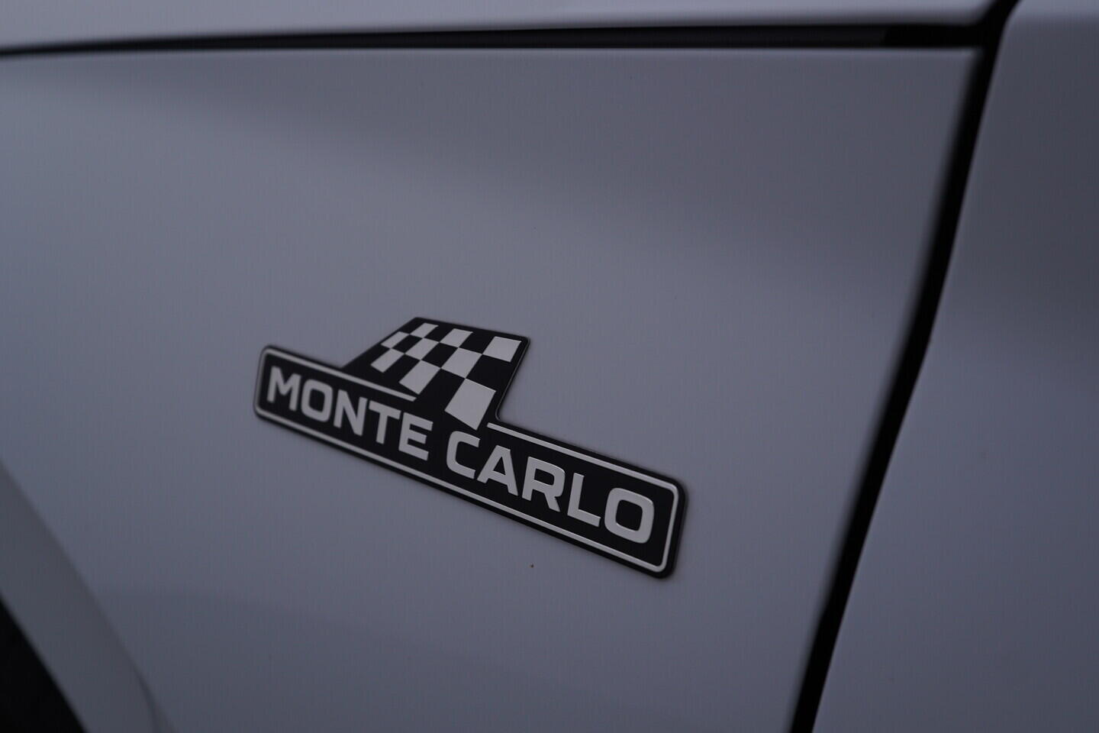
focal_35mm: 36
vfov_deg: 36.9
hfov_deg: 53.1
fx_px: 1099
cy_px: 366
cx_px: 550
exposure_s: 1/160
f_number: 5.6
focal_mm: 24
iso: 125
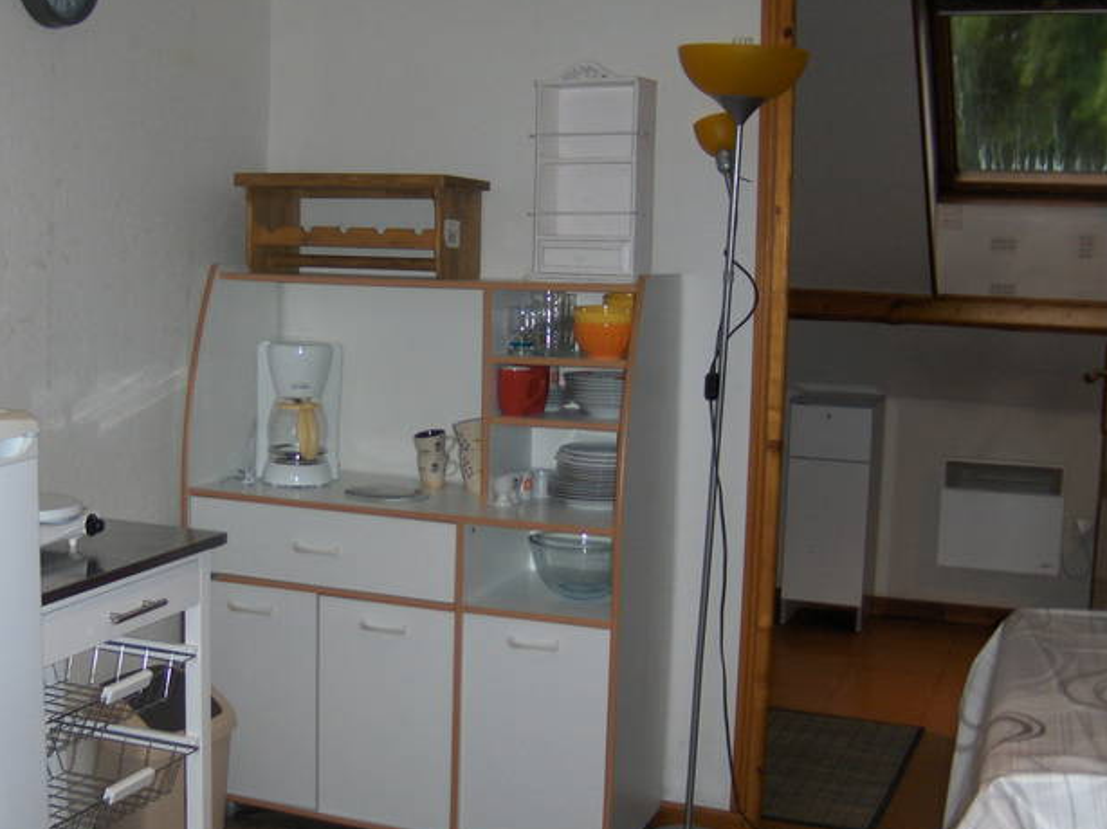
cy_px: 438
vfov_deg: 32.2
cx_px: 420
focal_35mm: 45
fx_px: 1439
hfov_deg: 41.8
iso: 100
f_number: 2.8
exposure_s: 1/60
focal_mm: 7.5
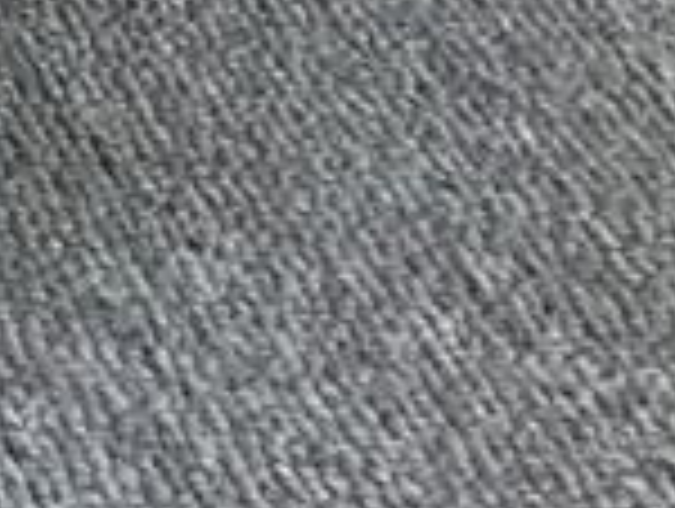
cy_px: -897
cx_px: -1202
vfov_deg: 7.3
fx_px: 3633
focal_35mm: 186
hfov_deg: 9.0
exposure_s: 1/799
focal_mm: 3.3
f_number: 2.4
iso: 25
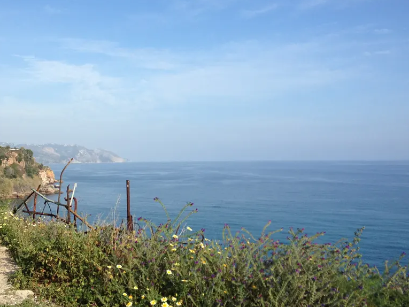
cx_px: 150
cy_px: 140
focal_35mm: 46
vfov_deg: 31.5
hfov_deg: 40.9
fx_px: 544
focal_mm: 4.12
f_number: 2.4
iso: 50
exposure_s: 1/1695
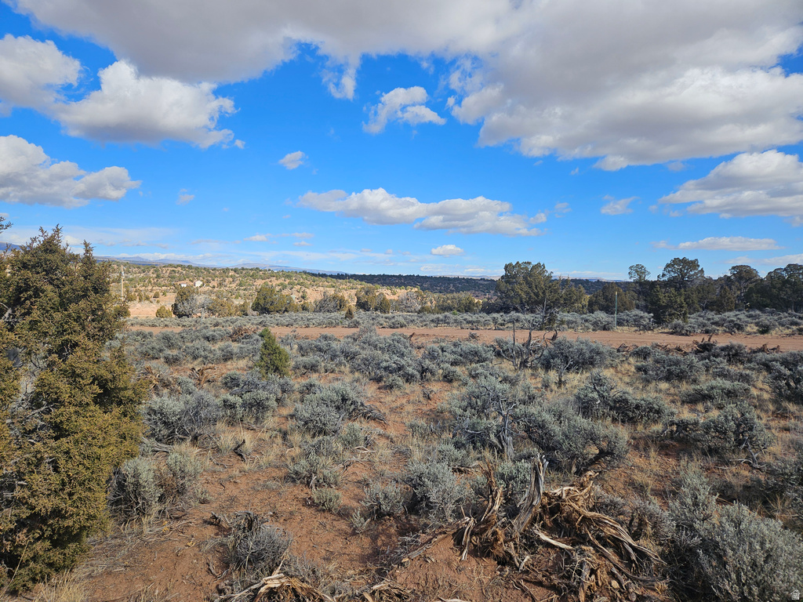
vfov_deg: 58.9
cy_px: 301
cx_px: 402
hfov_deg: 73.9
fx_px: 534
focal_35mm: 23
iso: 25
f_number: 1.8
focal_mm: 5.4
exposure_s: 1/1894
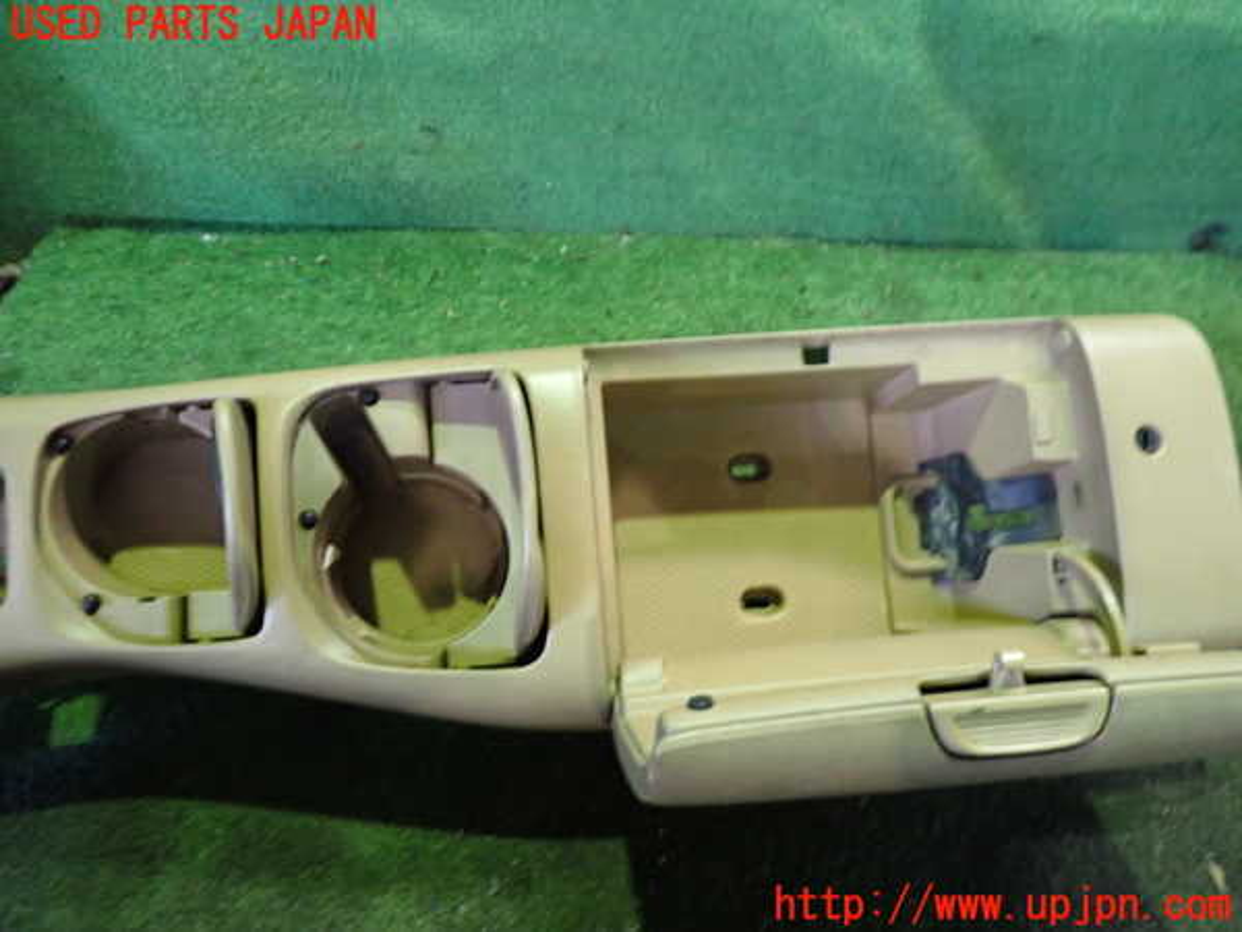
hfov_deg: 60.0
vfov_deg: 46.8
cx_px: 621
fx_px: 1076
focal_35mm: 30
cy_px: 466
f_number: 2.3
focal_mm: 5.4
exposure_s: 1/30
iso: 640
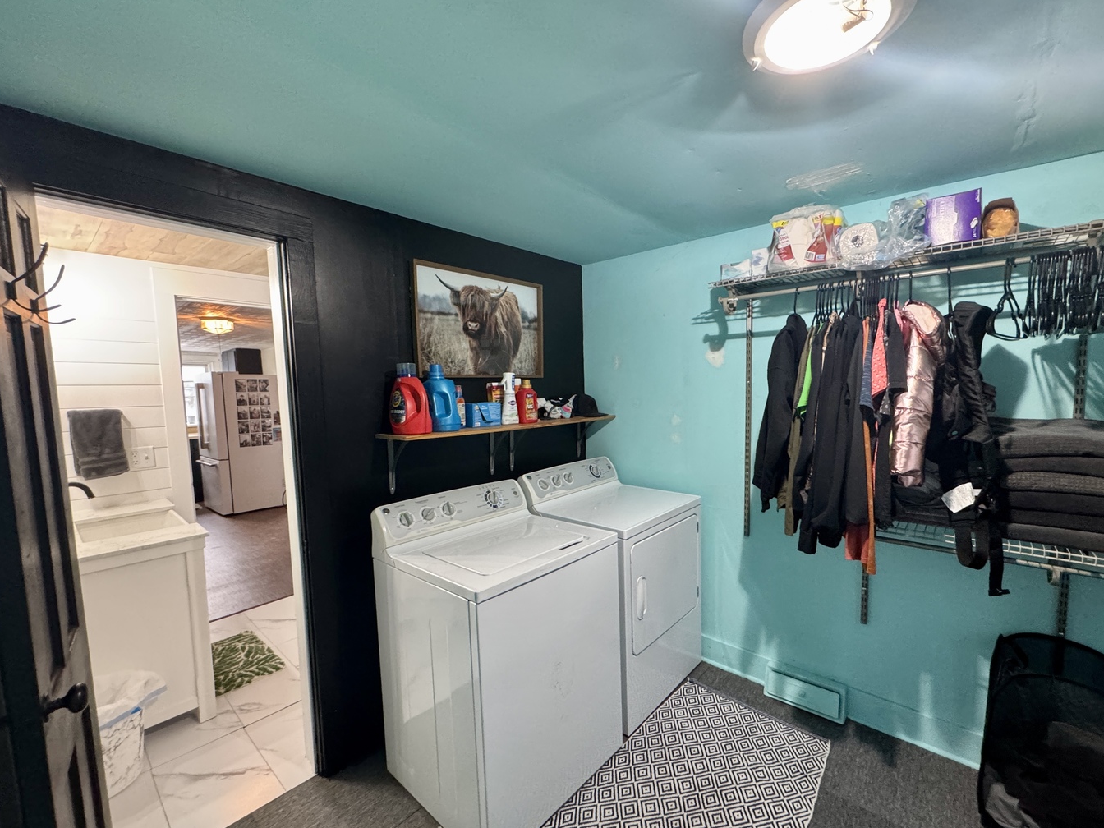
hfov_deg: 98.1
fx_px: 478
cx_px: 584
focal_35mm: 15
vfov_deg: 81.7
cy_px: 427
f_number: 2.2
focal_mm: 2.22
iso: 500
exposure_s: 1/60
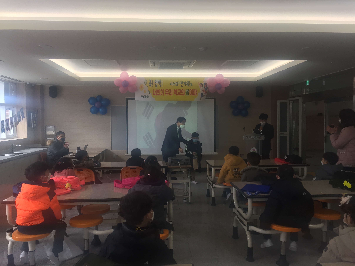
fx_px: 297
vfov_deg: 48.2
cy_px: 133
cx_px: 178
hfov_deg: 61.7
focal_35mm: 29
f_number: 2.2
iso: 50
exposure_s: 1/120
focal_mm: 4.15
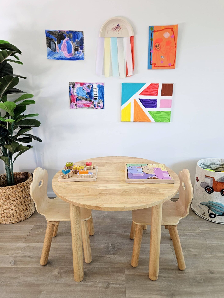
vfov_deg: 71.6
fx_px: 207
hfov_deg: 56.8
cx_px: 115
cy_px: 147
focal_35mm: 24
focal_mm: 5.4
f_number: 1.8
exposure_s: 1/100
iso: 125
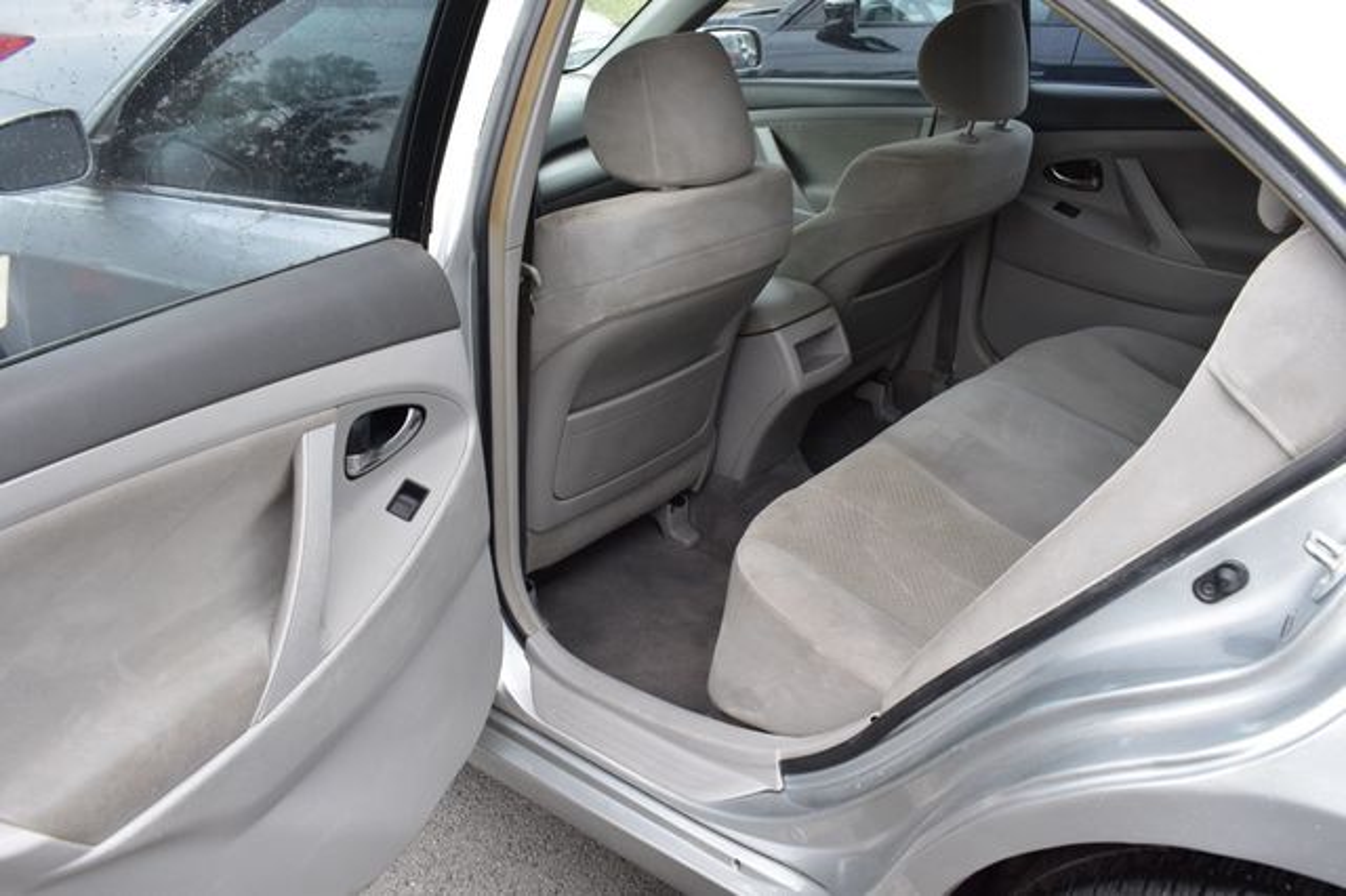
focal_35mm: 30
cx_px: 673
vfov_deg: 43.6
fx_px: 1121
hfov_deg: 62.0
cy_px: 448
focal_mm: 20
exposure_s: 1/80
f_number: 8
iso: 400
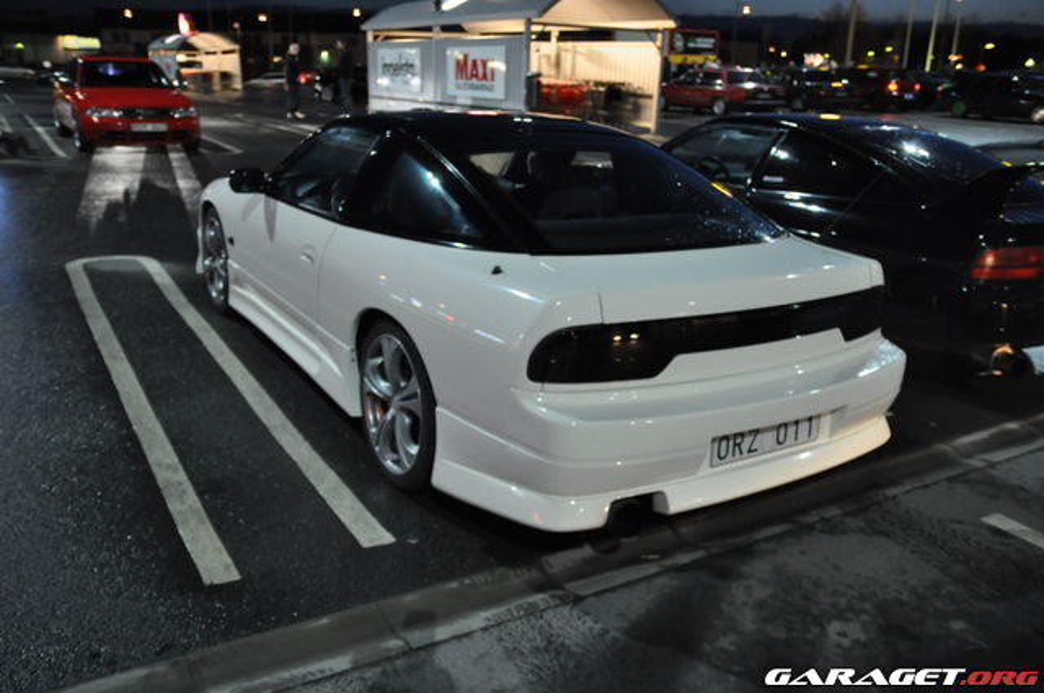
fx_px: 956
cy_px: 346
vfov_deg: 39.9
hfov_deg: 57.3
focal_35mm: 33
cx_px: 522
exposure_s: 1/30
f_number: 2.8
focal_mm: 22
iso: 1400
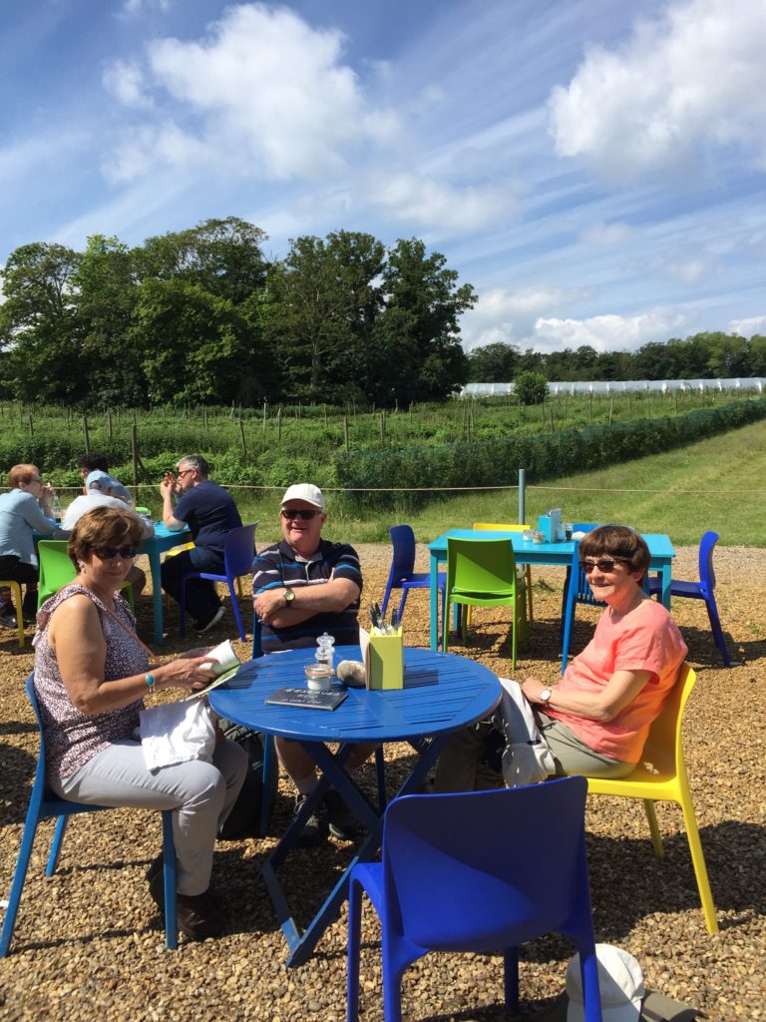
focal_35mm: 29
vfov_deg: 61.7
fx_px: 856
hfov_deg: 48.2
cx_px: 383
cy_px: 511
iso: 32
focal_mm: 4.15
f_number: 2.2
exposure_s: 1/2083
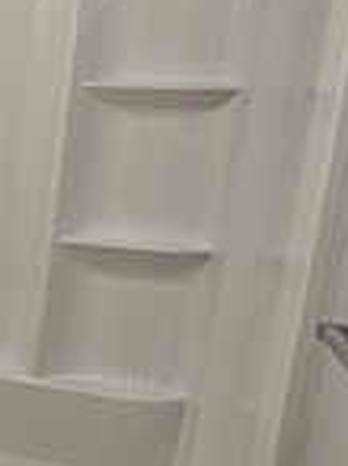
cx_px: -358
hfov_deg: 17.6
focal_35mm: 57
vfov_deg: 33.8
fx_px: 766
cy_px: 239
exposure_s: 1/62
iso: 80
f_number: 2.2
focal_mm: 2.2
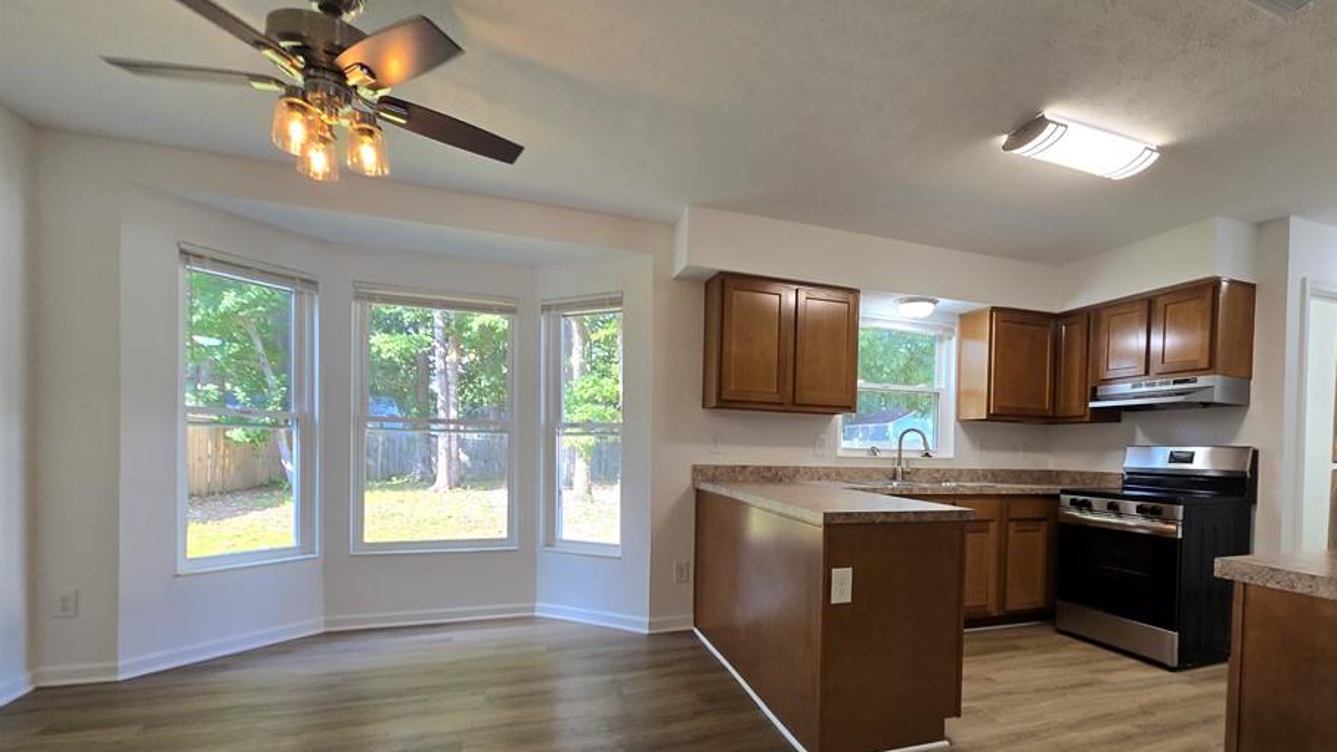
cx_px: 751
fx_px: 567
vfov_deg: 66.3
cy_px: 460
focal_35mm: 16
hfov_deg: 98.9
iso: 100
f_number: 2.2
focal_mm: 2.2
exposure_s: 1/60
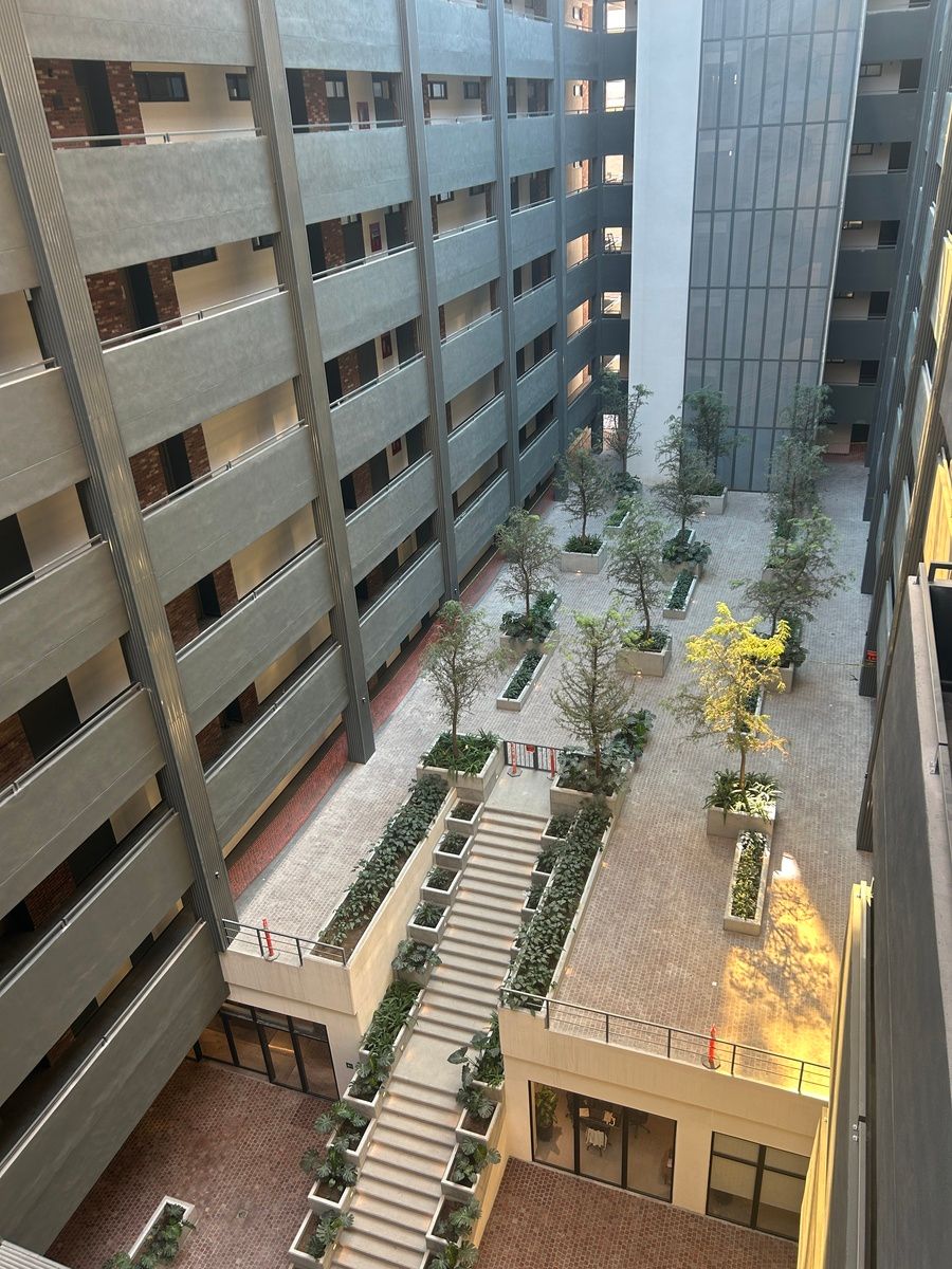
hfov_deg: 53.1
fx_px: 953
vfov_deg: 67.3
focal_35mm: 26
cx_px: 476
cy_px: 634
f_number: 1.5
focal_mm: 5.7
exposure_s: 1/121
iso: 50
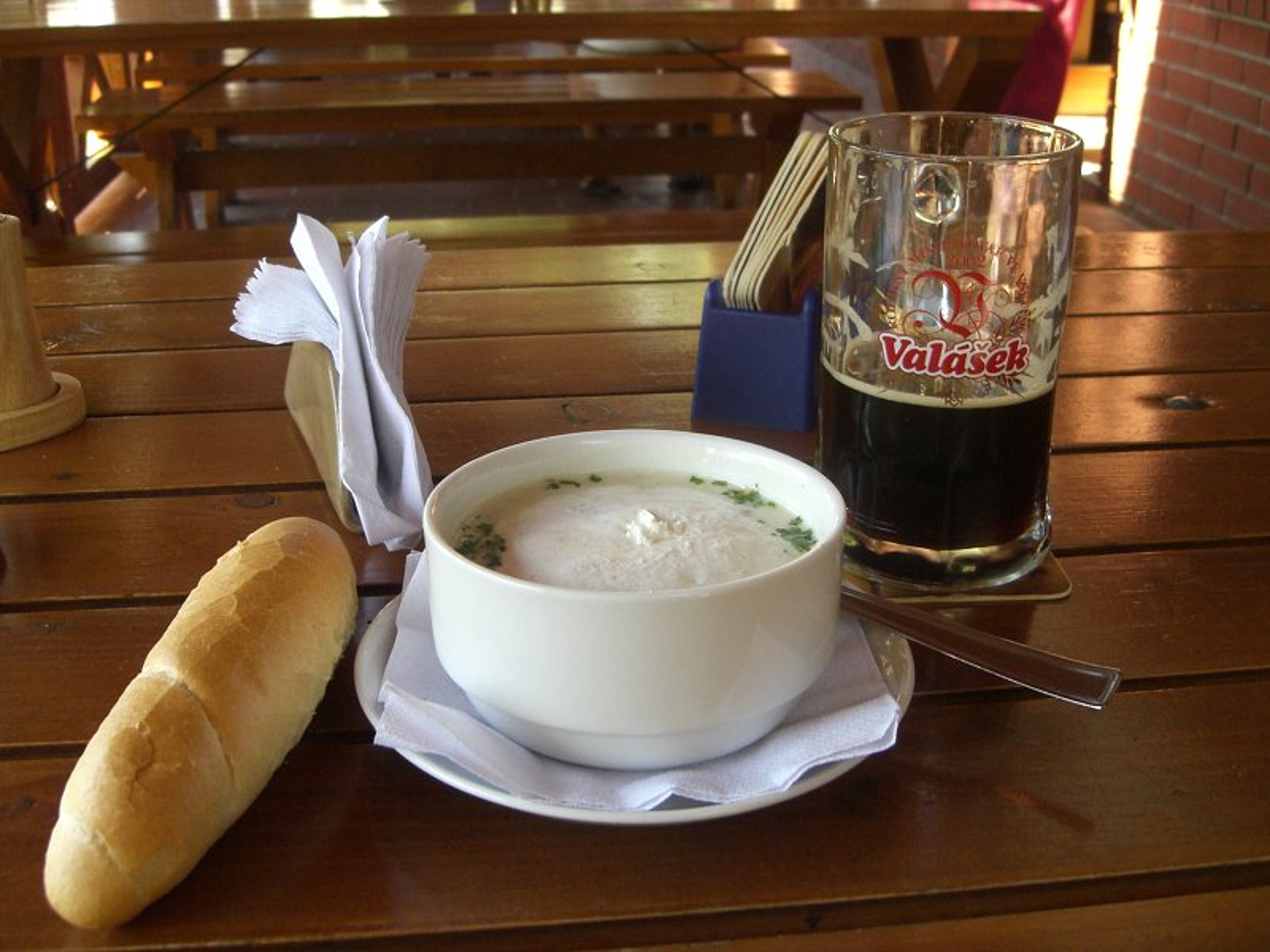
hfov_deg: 49.0
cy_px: 476
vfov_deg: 37.7
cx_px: 635
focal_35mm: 38
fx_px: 1394
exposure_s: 1/100
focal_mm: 6.3
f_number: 3.1
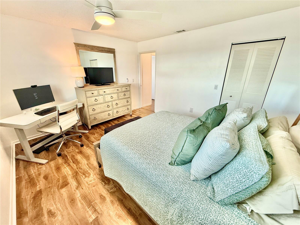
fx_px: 121
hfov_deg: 102.1
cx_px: 150
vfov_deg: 85.7
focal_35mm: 14
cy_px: 112
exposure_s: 1/120
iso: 200
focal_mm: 2.22
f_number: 2.2
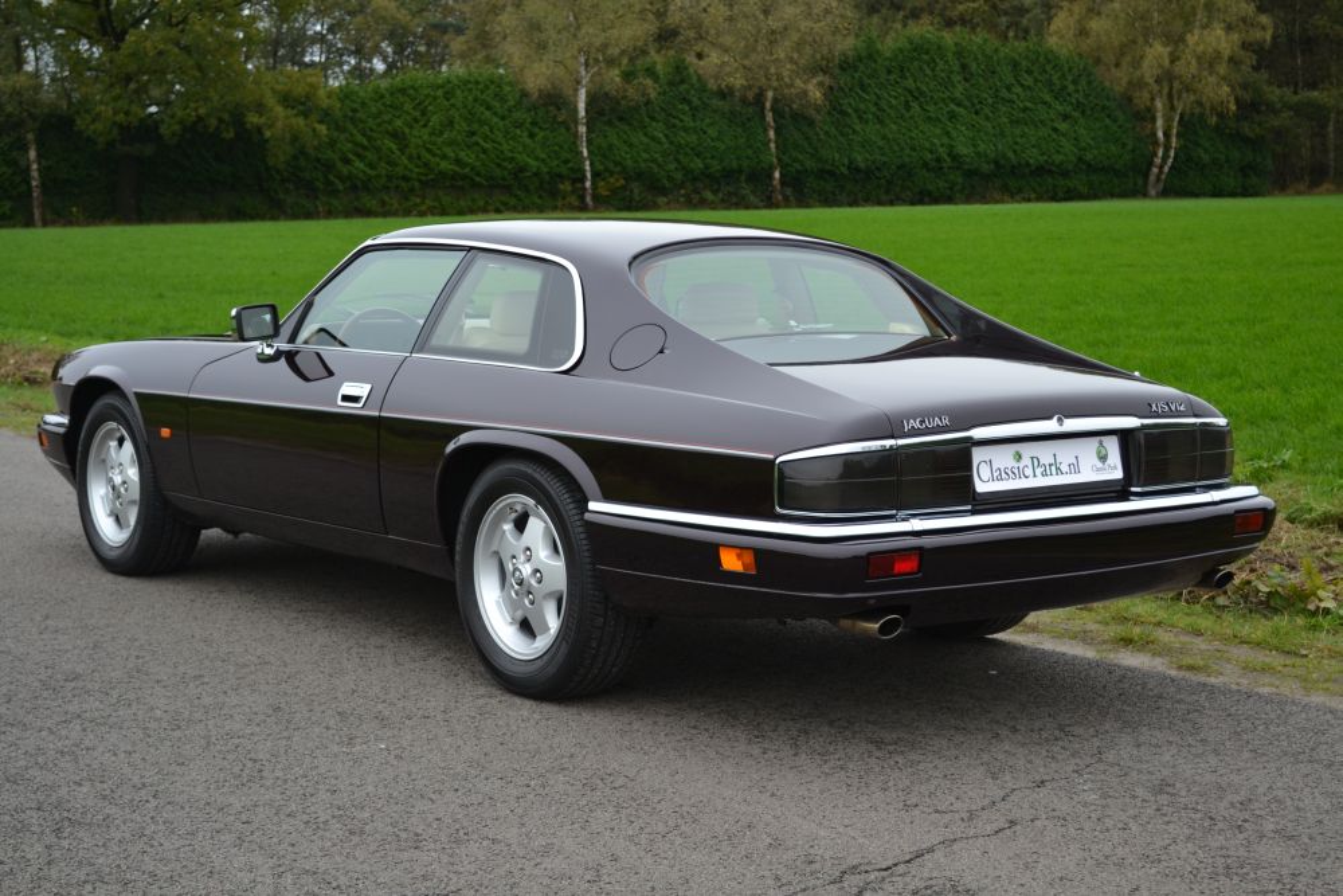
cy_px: 448
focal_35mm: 60
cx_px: 672
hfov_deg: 33.4
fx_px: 2239
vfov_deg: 22.6
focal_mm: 40
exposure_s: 1/125
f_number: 5.6
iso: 180
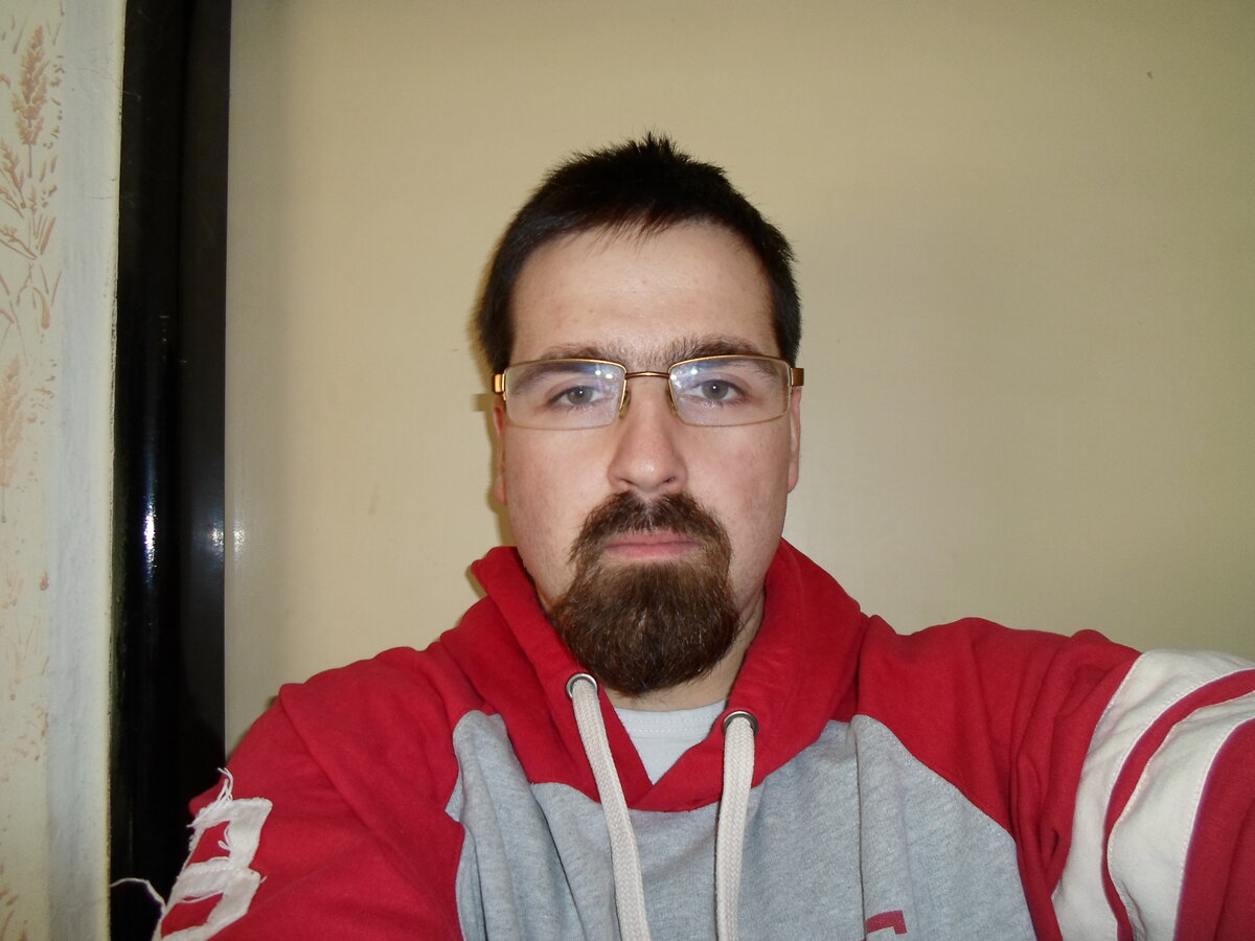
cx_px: 628
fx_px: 906
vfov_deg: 54.9
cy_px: 470
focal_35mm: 25
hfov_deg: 69.4
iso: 100
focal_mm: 4.5
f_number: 2.5
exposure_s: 1/30
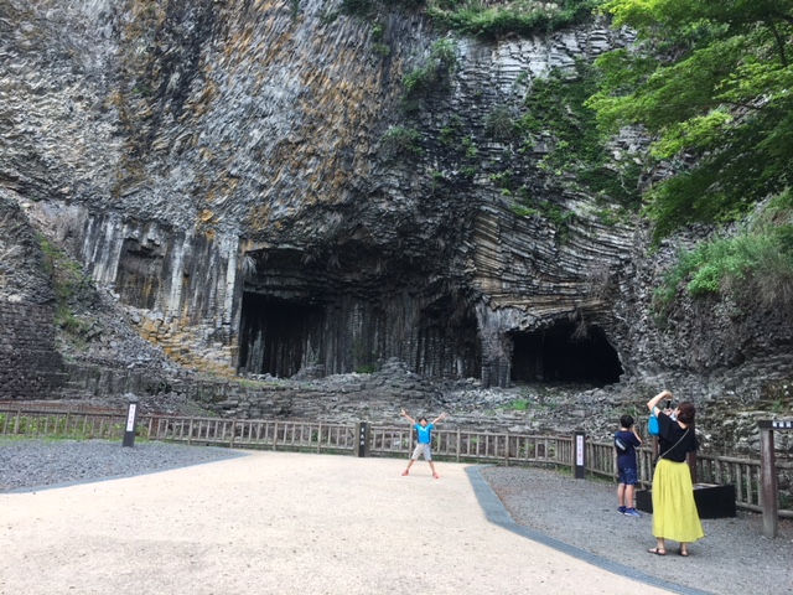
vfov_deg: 48.2
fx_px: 664
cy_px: 298
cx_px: 396
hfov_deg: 61.7
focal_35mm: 29
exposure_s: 1/120
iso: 25
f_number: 2.2
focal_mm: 4.15
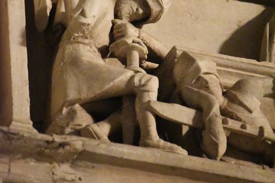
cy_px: 9
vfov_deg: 3.9
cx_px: 137
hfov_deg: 5.9
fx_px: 2678
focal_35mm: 351
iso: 12800
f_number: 5.3
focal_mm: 155
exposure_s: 1/40
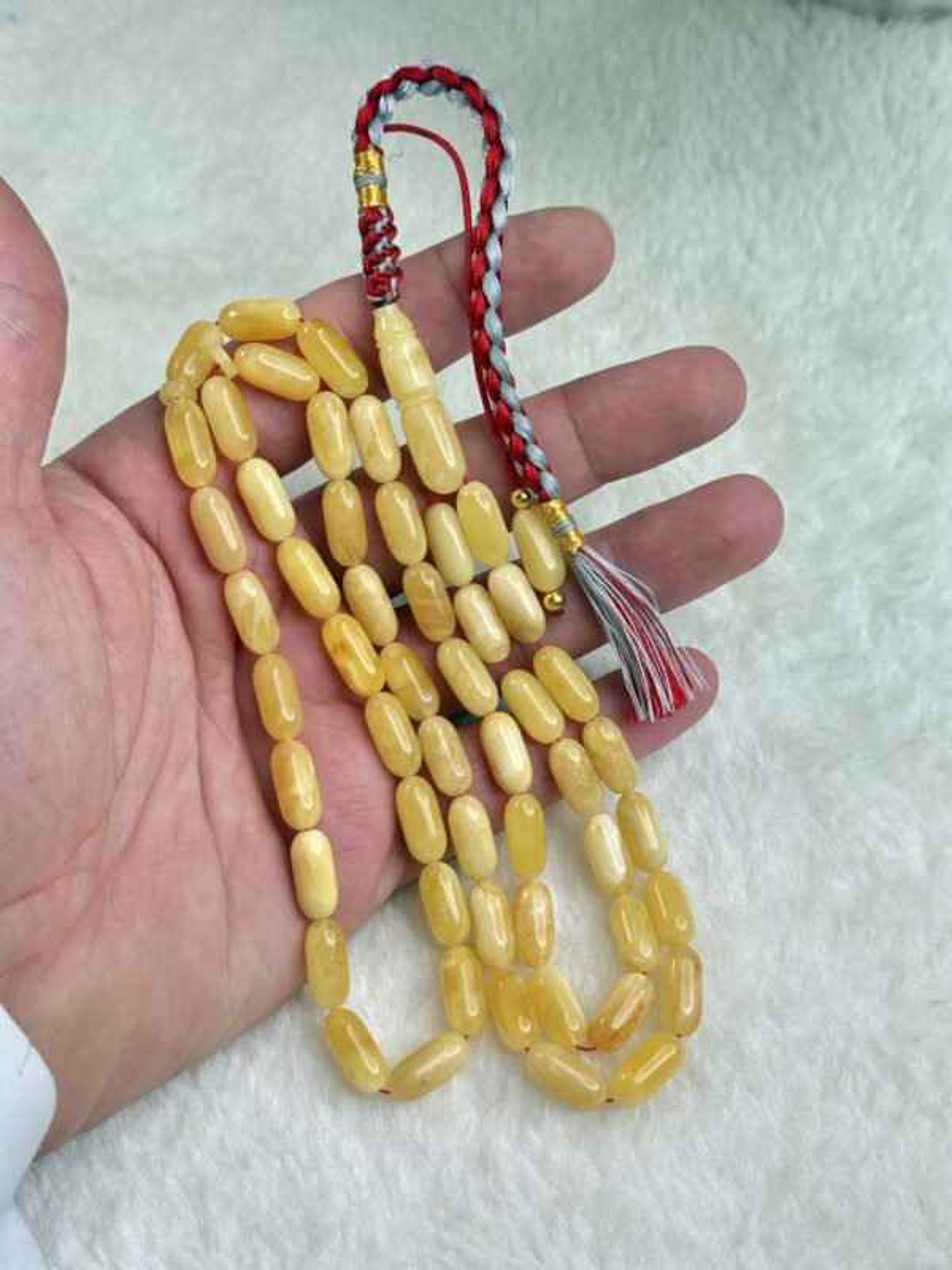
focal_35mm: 48
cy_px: 635
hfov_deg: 30.3
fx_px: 1760
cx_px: 476
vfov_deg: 39.7
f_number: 1.78
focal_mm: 6.76
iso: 80
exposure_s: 1/185
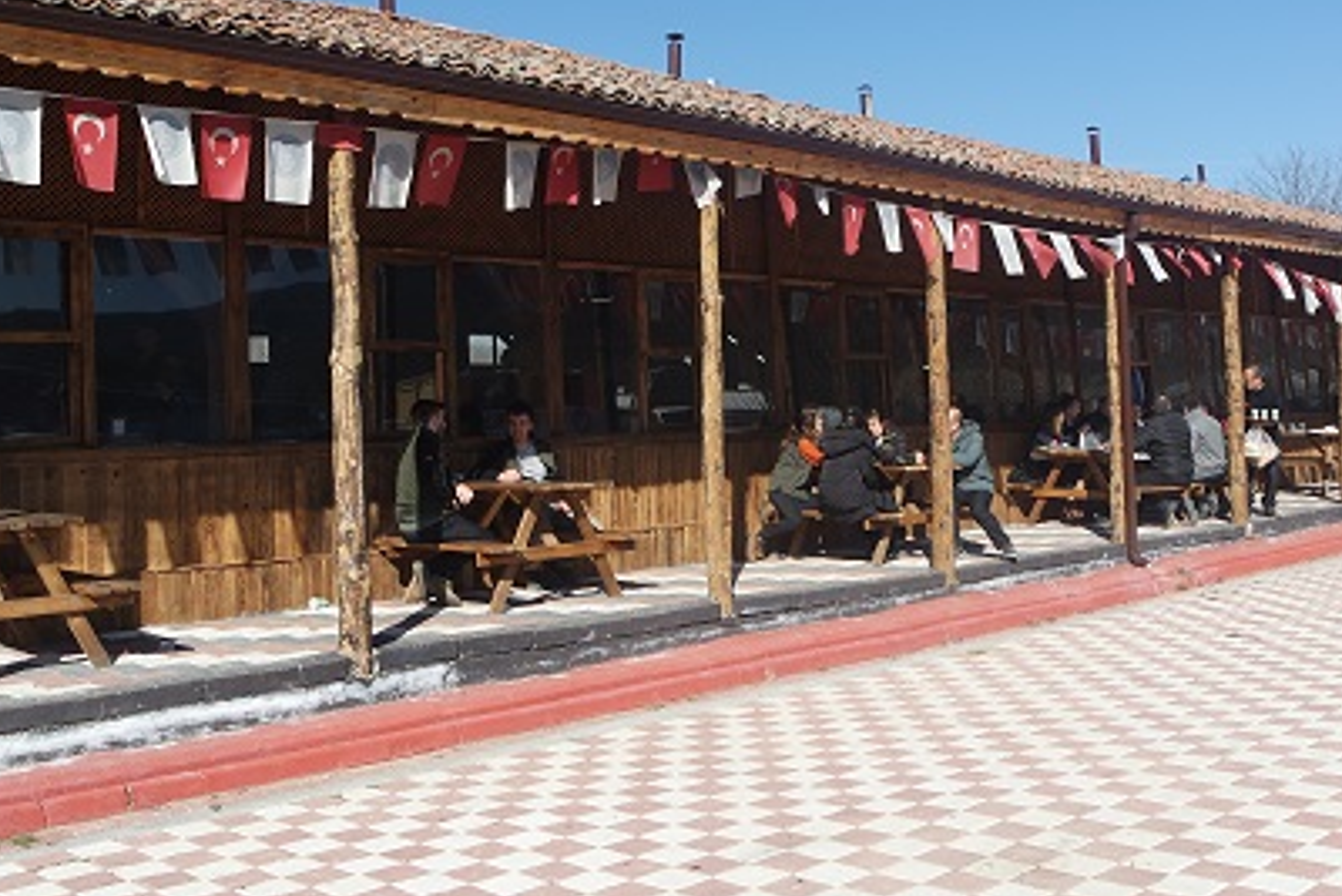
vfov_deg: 36.4
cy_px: 275
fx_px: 1342
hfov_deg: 53.1
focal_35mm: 36
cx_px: 631
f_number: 6.3
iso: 100
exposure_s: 1/250
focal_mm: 16
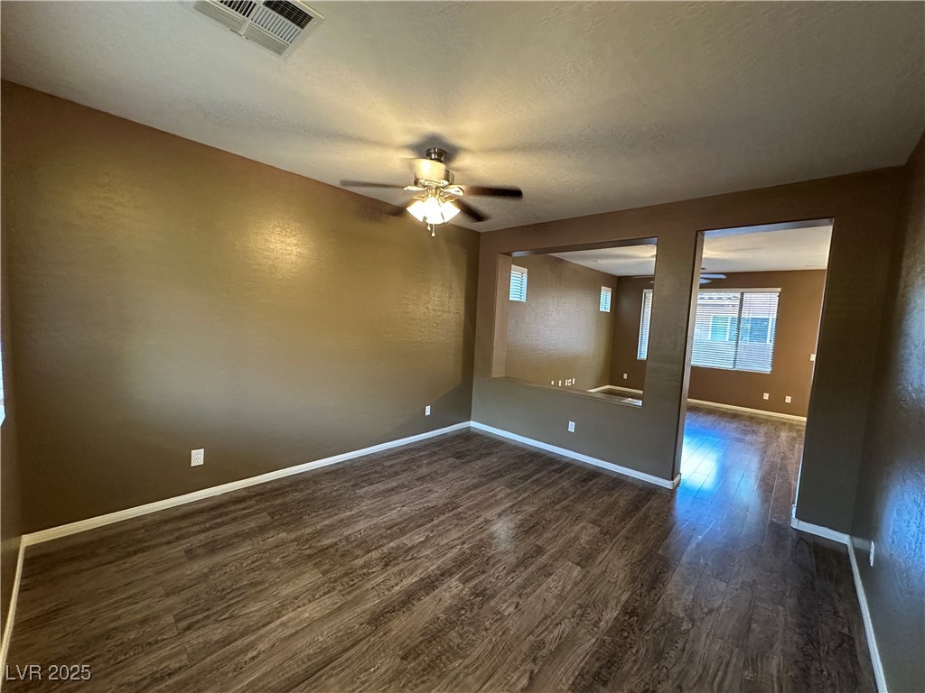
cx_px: 462
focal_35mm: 14
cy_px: 346
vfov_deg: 85.7
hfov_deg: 102.1
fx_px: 374
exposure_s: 1/60
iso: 640
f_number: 2.2
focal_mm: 2.22
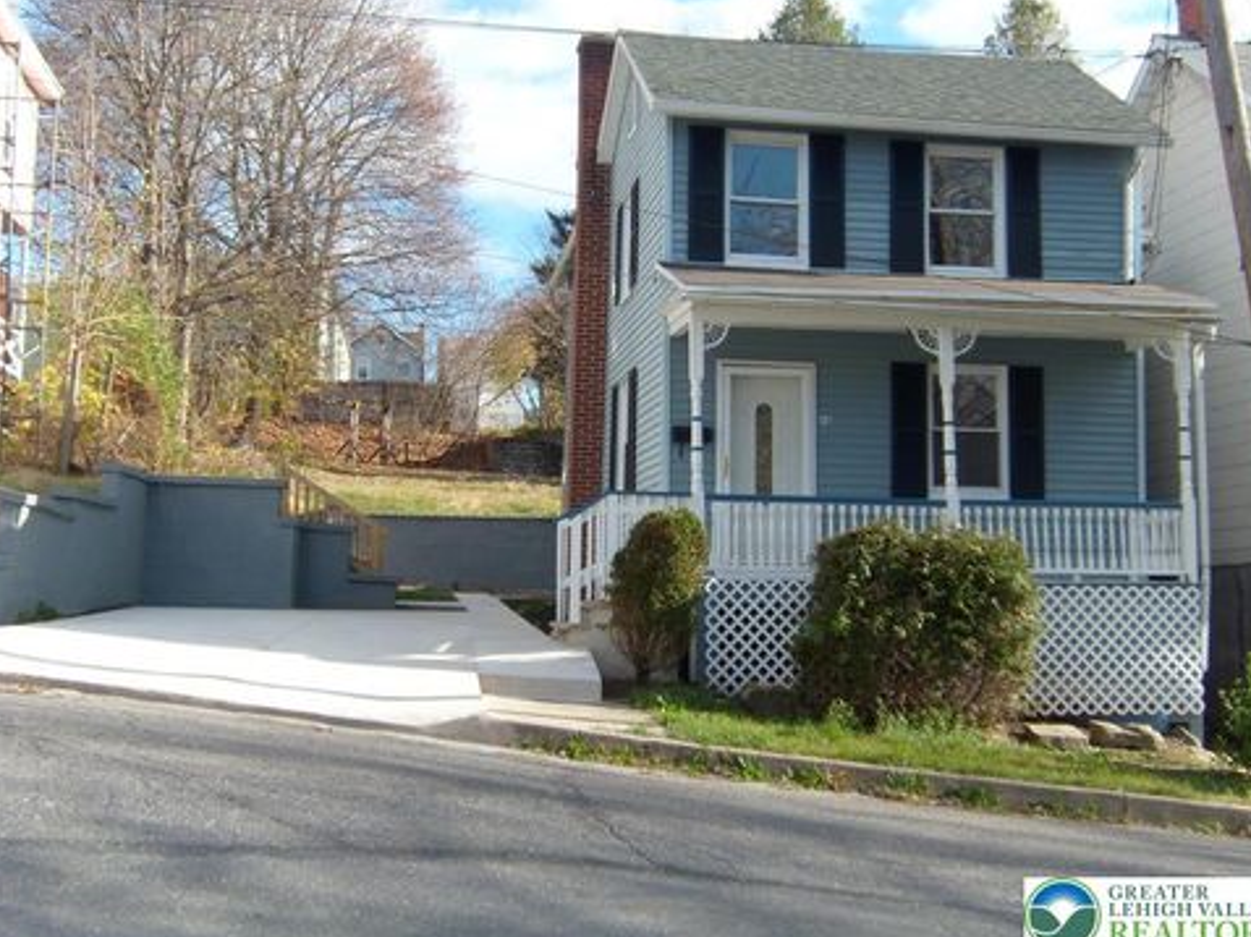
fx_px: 1625
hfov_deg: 42.1
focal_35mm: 45
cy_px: 472
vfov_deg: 32.2
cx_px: 631
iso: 80
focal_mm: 7.1
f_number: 6.8
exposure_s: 1/125
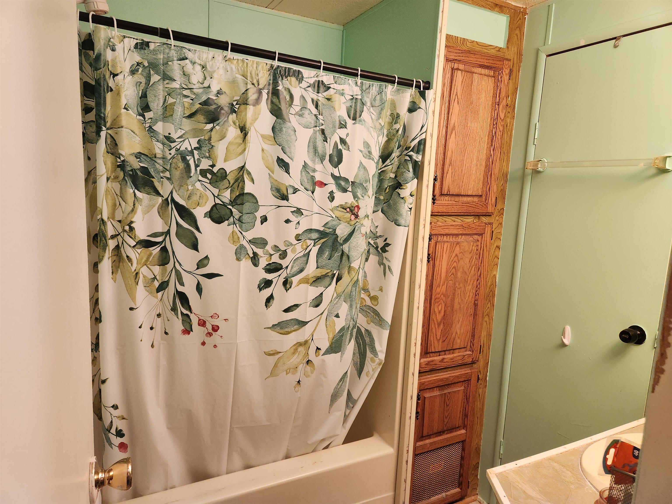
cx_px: 336
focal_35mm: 23
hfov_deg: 73.9
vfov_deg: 58.9
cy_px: 252
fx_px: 446
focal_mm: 5.4
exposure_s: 1/120
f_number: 1.8
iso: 500
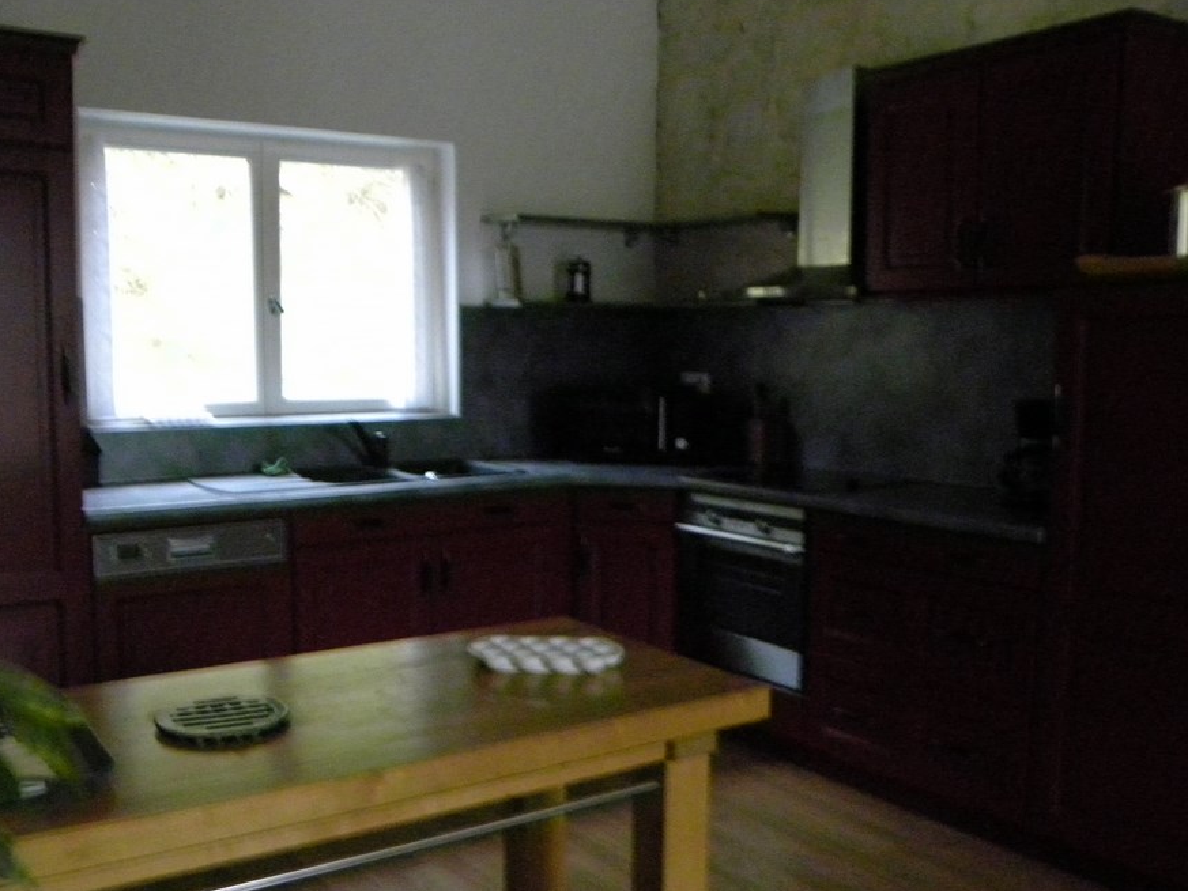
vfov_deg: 41.8
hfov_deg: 53.8
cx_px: 514
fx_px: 1167
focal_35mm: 34
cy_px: 483
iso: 800
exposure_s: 1/2.5
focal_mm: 5.2
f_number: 2.8
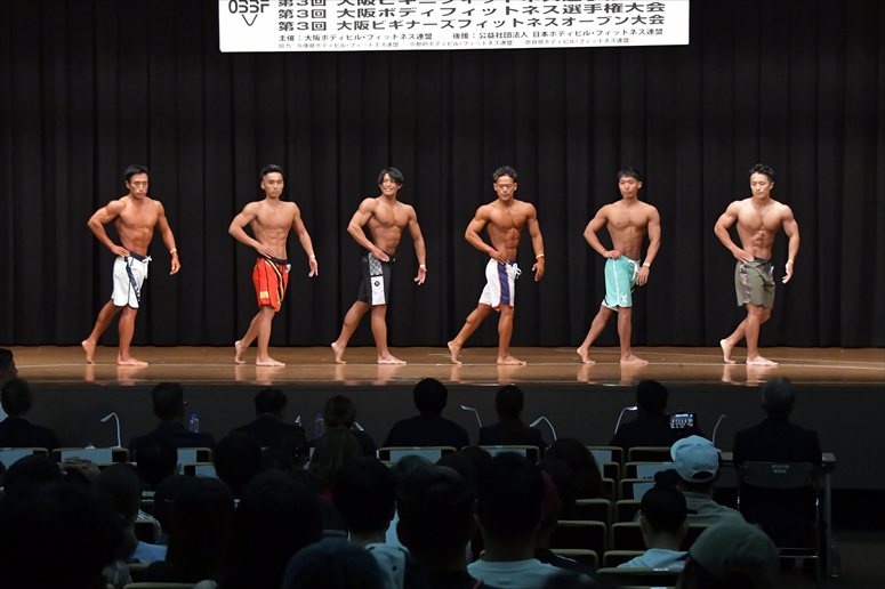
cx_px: 442
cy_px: 294
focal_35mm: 93
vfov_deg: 14.7
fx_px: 2285
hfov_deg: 21.9
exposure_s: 1/400
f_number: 5.6
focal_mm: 62
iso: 6400
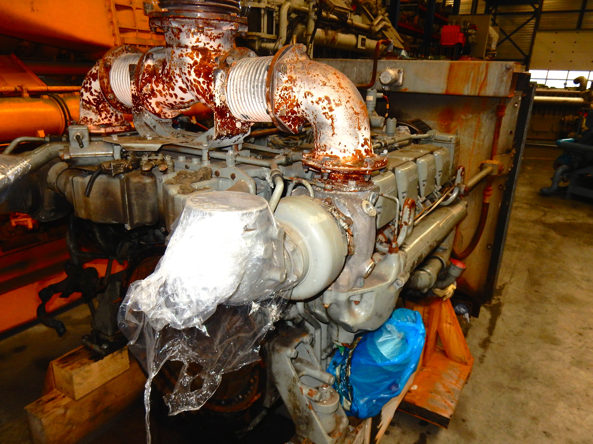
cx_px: 296
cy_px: 222
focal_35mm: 25
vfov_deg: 54.9
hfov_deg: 69.4
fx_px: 428
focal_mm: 4.5
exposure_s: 1/30
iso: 200
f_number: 3.7
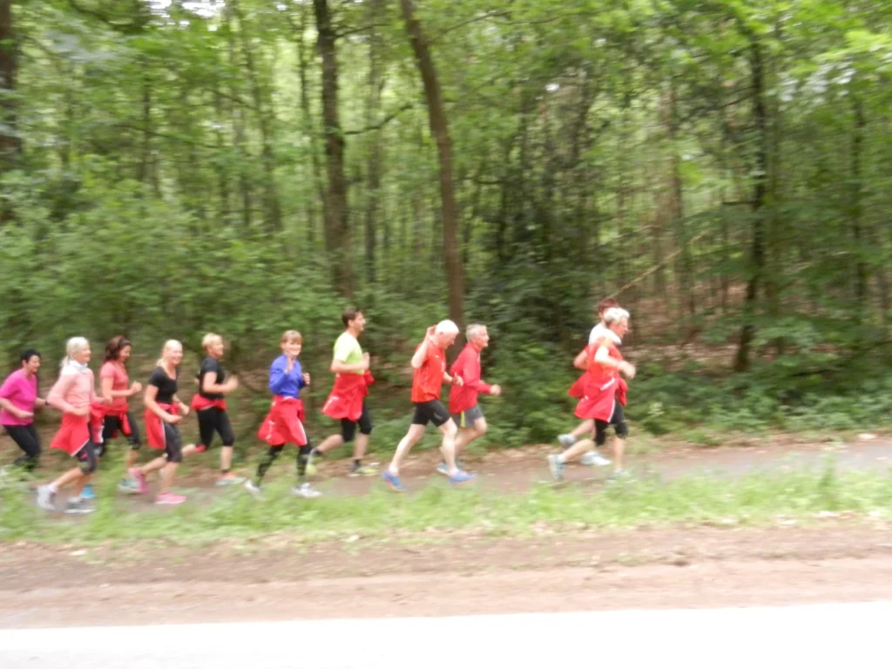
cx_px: 446
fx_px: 850
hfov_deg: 55.4
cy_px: 334
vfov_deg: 42.9
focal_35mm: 33
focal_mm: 5.9
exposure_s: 1/30
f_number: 3.8
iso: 800
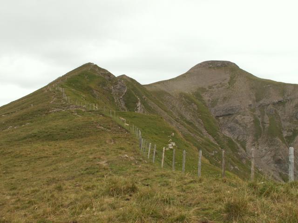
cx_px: 149
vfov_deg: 40.7
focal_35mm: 35
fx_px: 301
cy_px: 112
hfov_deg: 52.6
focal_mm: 5.86
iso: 50
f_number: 4.5
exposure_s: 1/100
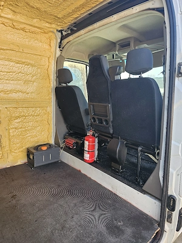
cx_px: 91
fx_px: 161
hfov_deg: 58.9
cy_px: 122
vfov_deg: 73.9
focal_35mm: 23
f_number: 1.7
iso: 64
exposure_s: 1/182
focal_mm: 6.3
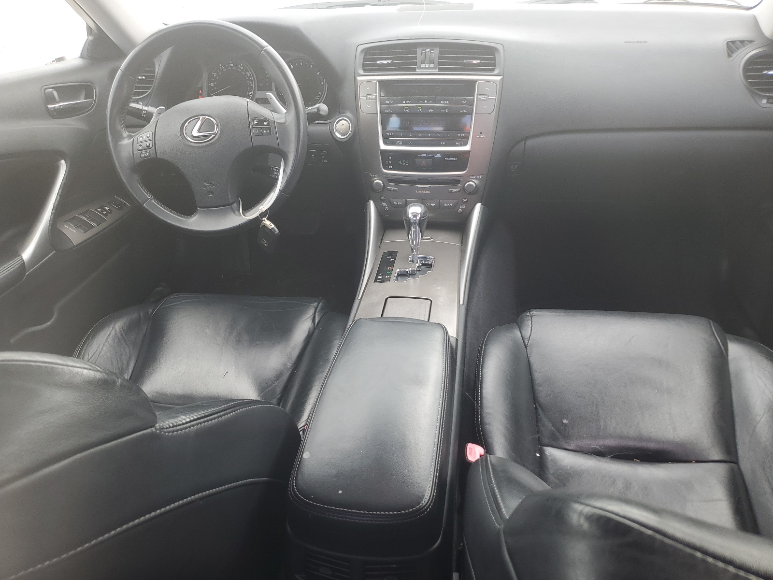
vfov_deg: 53.1
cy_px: 290
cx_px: 386
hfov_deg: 67.3
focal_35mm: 26
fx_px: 581
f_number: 1.5
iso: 50
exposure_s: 1/141
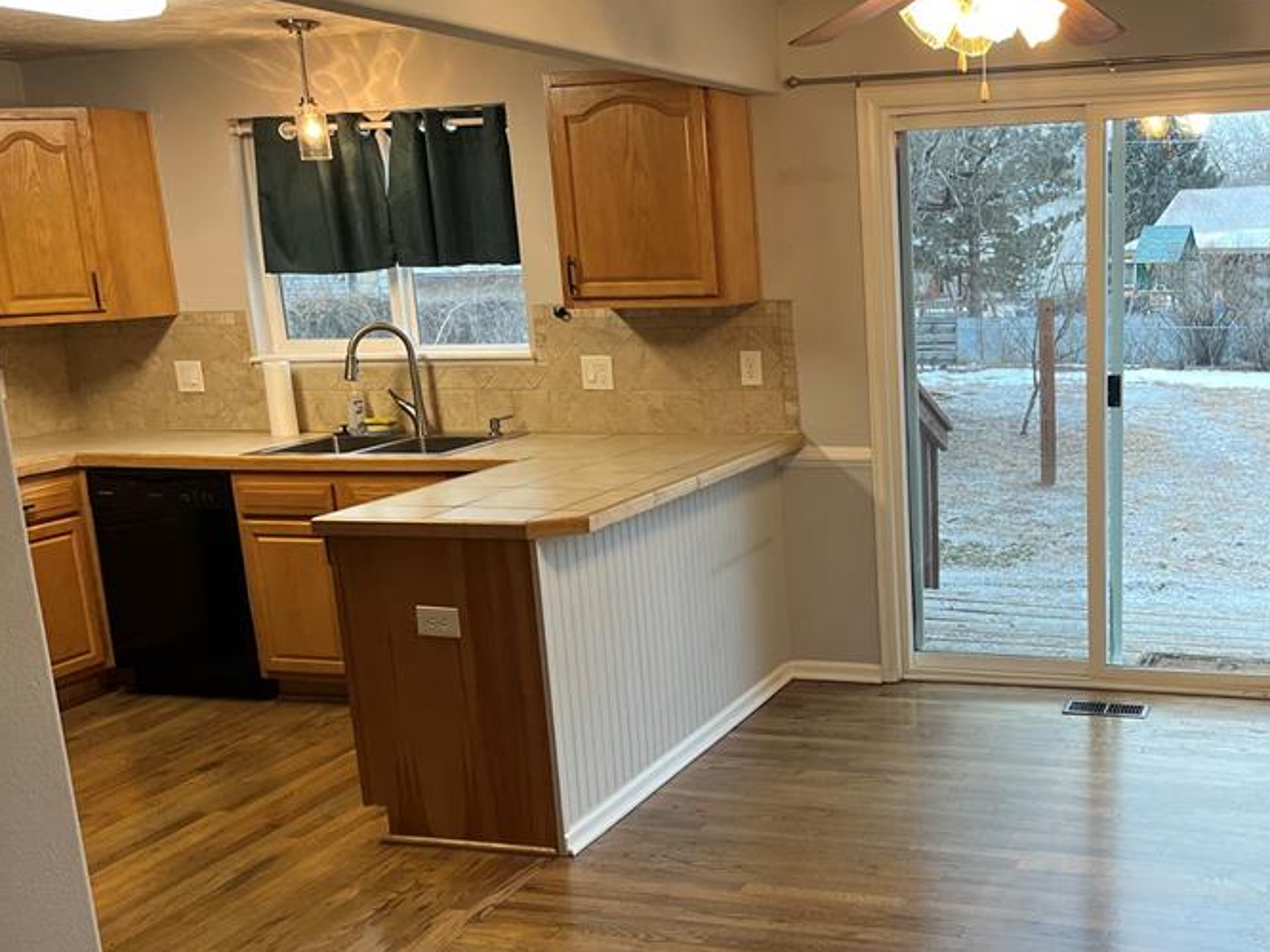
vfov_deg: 35.7
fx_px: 1467
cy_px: 602
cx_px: 910
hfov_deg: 45.6
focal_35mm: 40
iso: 125
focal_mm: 5.1
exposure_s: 1/120
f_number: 1.6
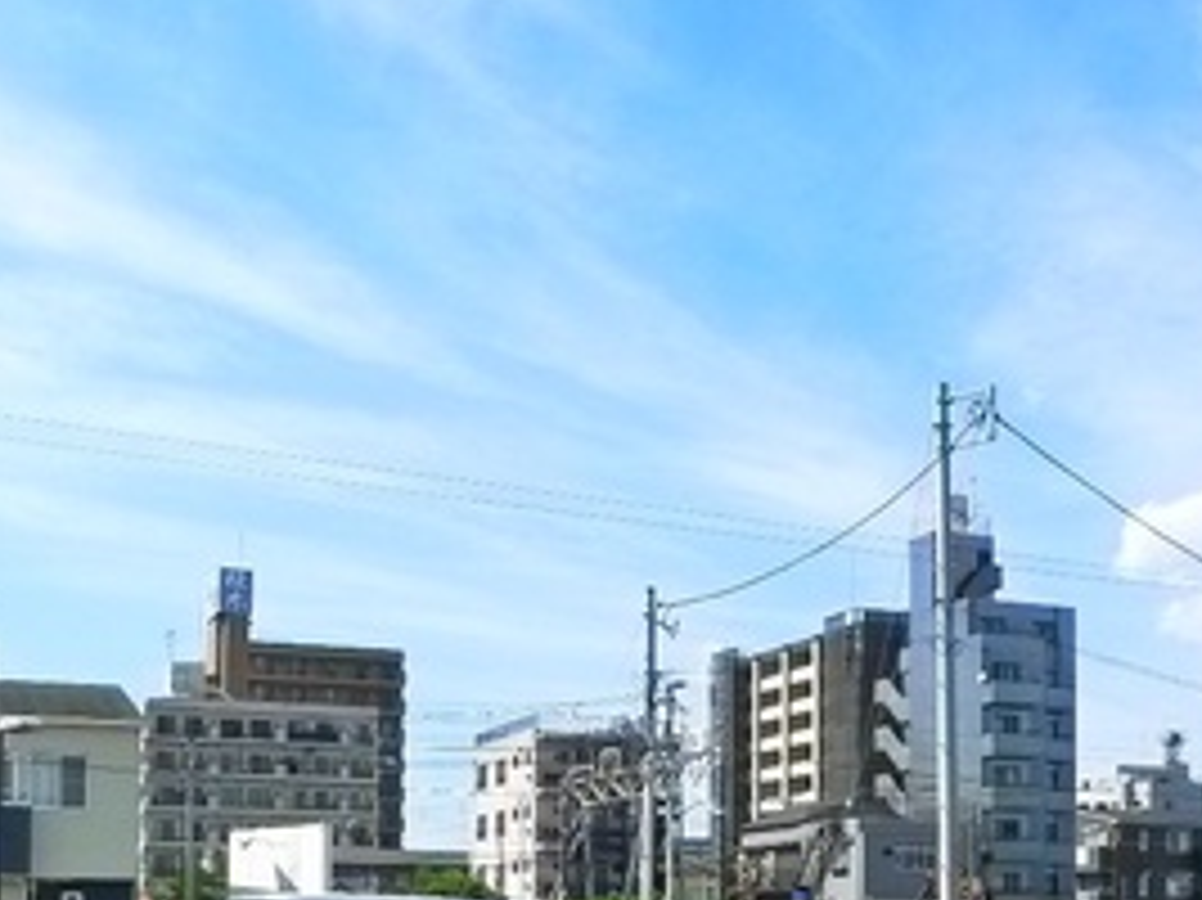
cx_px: 540
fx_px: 2187
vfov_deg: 22.2
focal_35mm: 63
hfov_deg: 30.7
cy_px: 938
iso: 400
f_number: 4
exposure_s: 1/800
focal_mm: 5.1
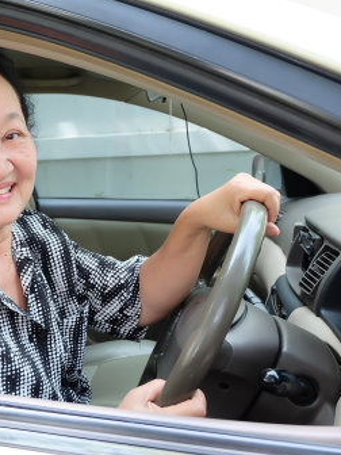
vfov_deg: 44.8
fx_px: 552
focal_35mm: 42
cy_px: 230
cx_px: 42
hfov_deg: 32.8
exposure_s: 1/45
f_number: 4
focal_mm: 16
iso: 400
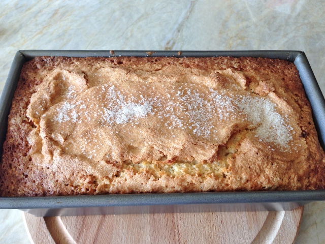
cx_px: 162
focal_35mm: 33
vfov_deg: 42.9
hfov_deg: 55.4
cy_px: 122
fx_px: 310
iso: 64
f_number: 2.4
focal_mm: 4.12
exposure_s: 1/60
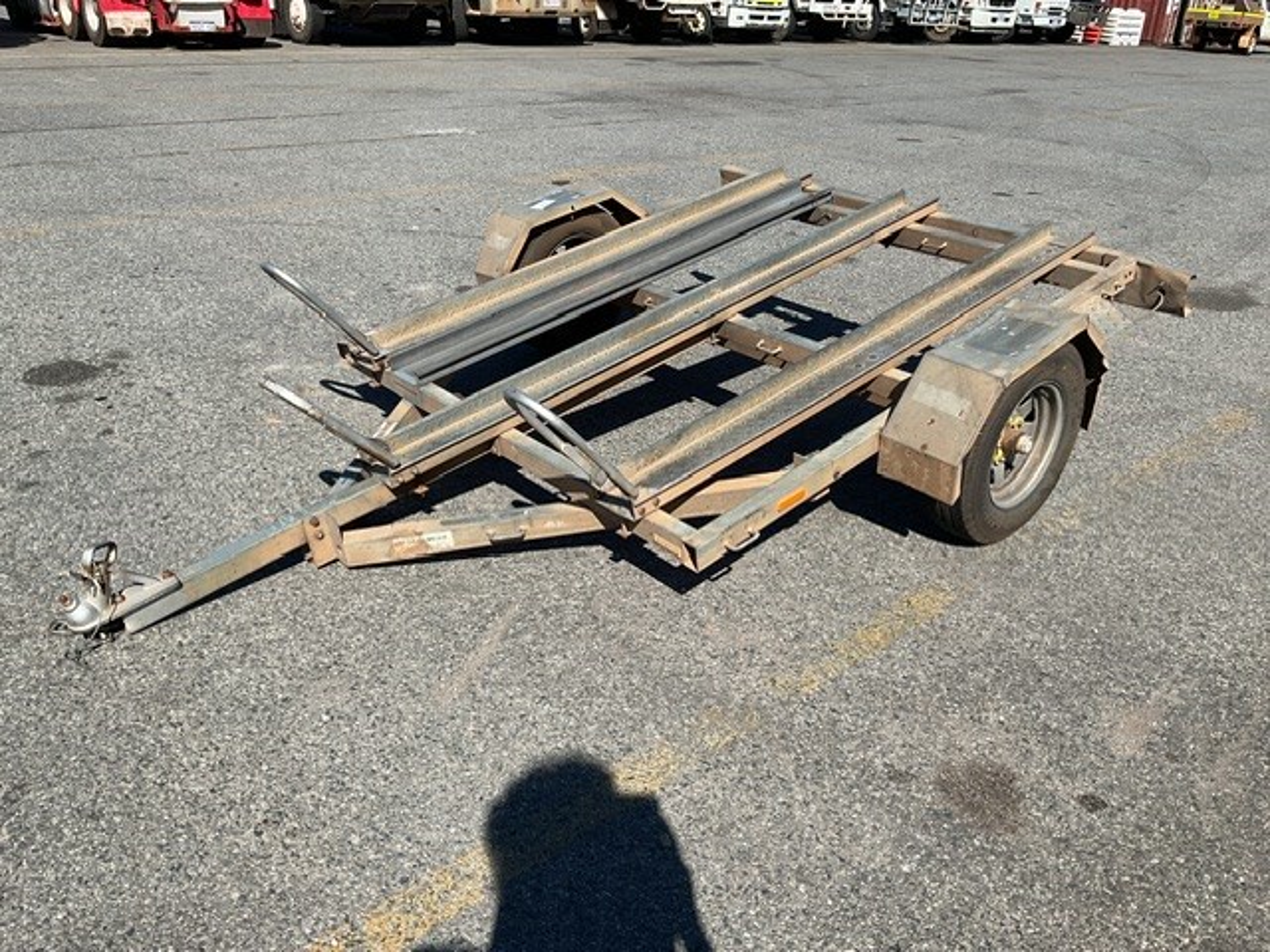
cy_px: 476
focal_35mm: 29
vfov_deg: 48.2
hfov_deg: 61.7
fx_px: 1064
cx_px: 635
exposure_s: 1/2427
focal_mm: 3
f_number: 1.8
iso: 16
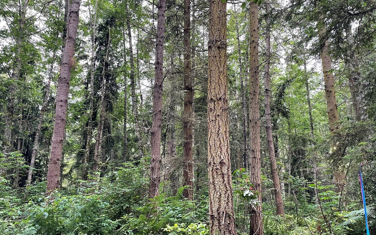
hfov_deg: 66.5
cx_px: 188
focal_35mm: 28
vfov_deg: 44.5
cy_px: 131
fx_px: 287
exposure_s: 1/93
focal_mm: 4.2
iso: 125
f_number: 1.6
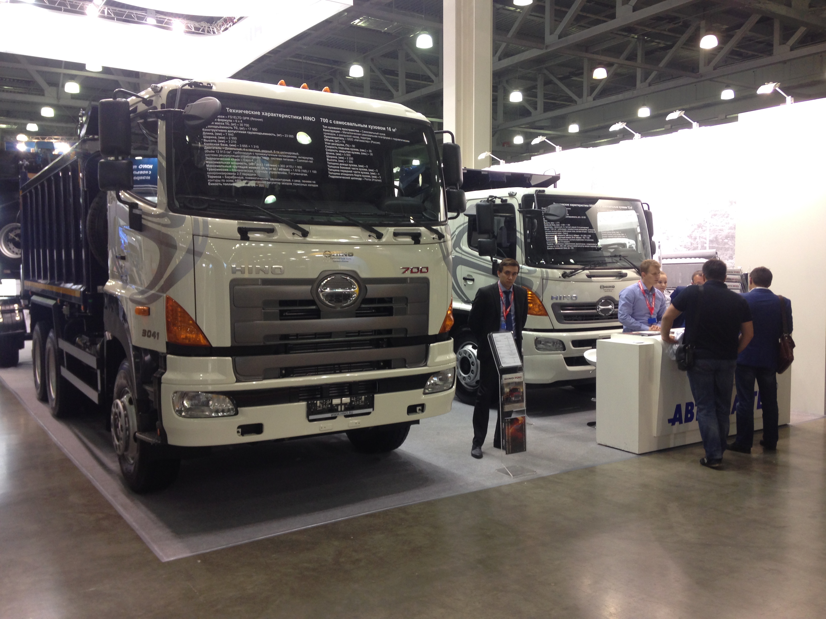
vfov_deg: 42.9
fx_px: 787
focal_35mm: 33
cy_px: 310
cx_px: 413
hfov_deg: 55.4
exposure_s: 1/20
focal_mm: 4.12
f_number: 2.4
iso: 64
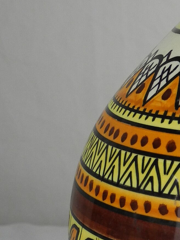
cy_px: 206
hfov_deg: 11.6
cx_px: 332
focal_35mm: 117
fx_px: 811
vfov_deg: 16.6
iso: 100
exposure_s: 1/194
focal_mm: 6
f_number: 2.8
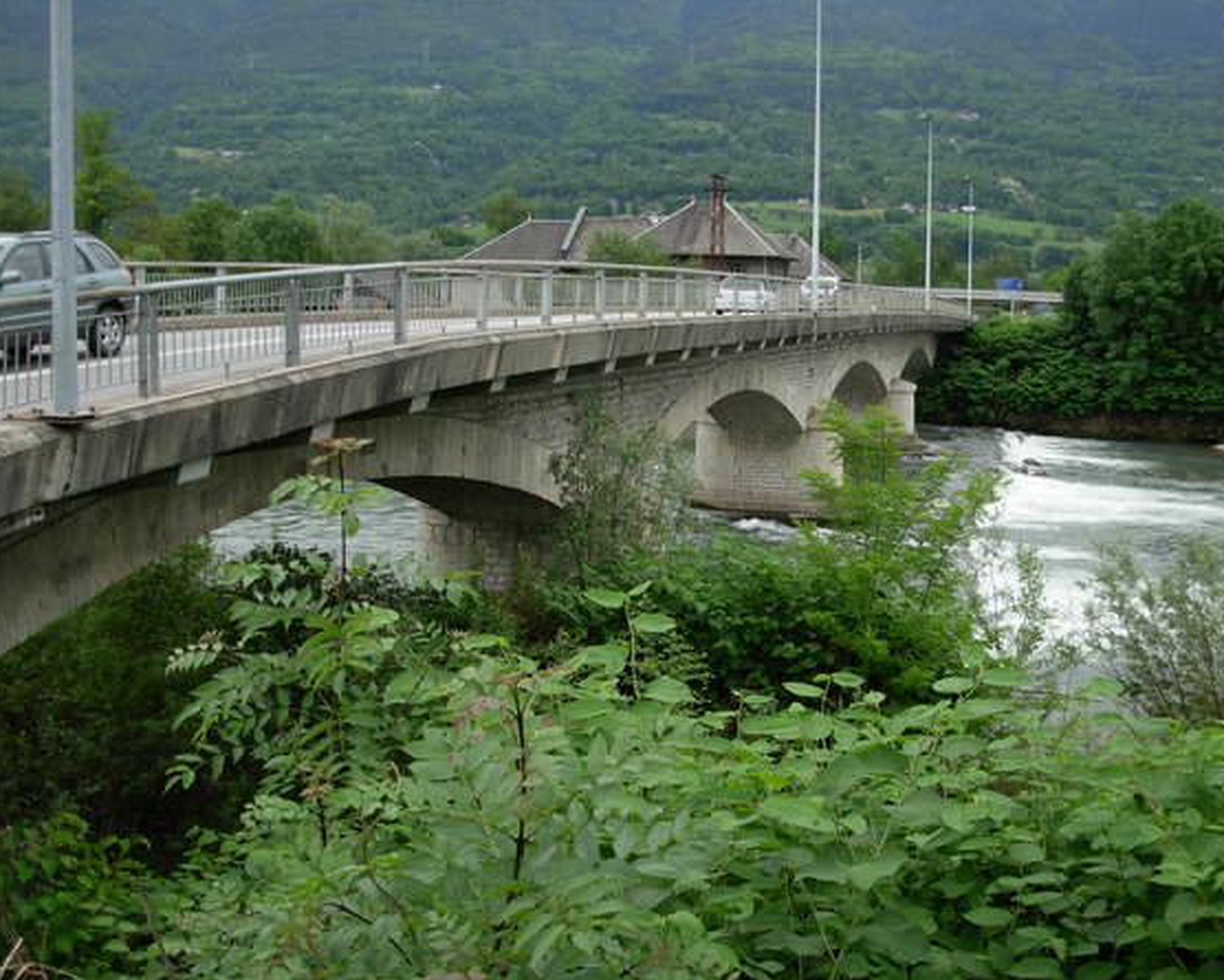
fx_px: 1449
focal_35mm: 40
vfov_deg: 37.3
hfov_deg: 45.8
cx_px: 649
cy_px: 493
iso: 79
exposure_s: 1/483
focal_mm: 6.3
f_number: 2.9
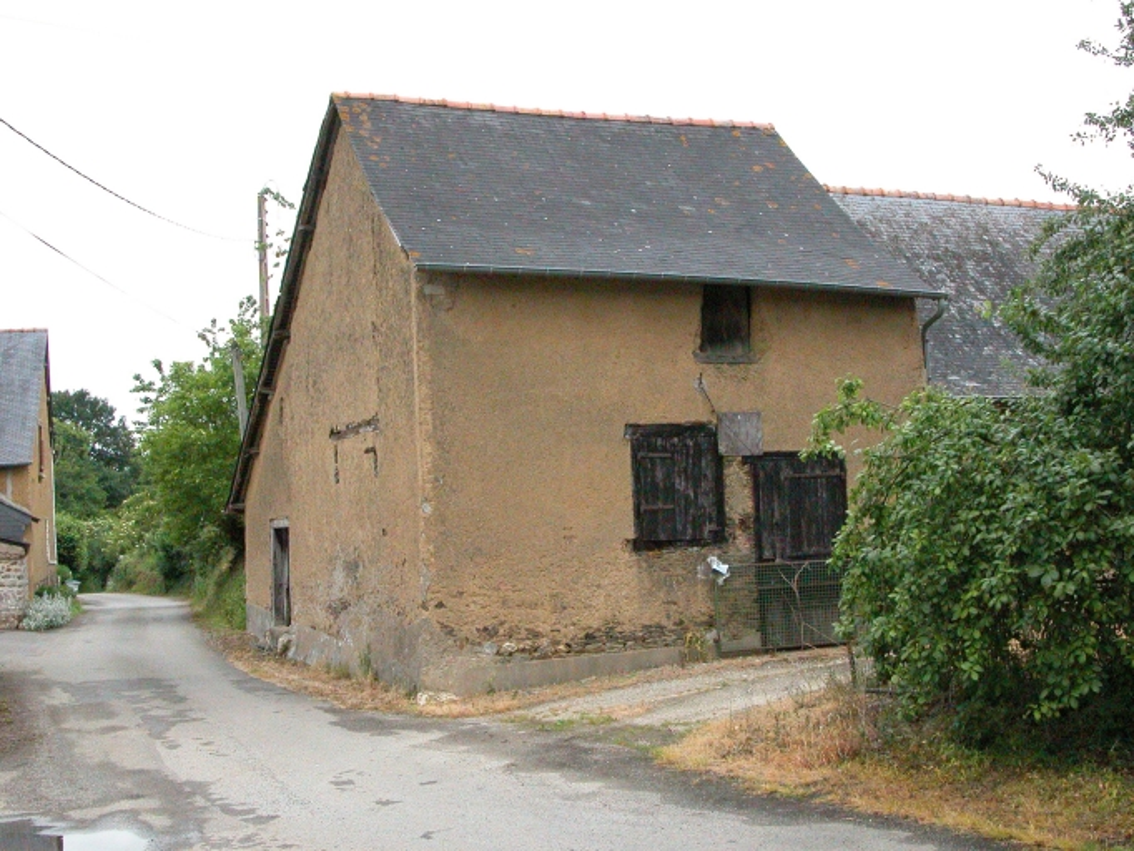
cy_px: 426
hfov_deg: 41.2
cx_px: 567
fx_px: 1507
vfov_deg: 31.5
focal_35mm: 46
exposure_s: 1/674
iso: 800
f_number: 7.5
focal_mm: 11.6
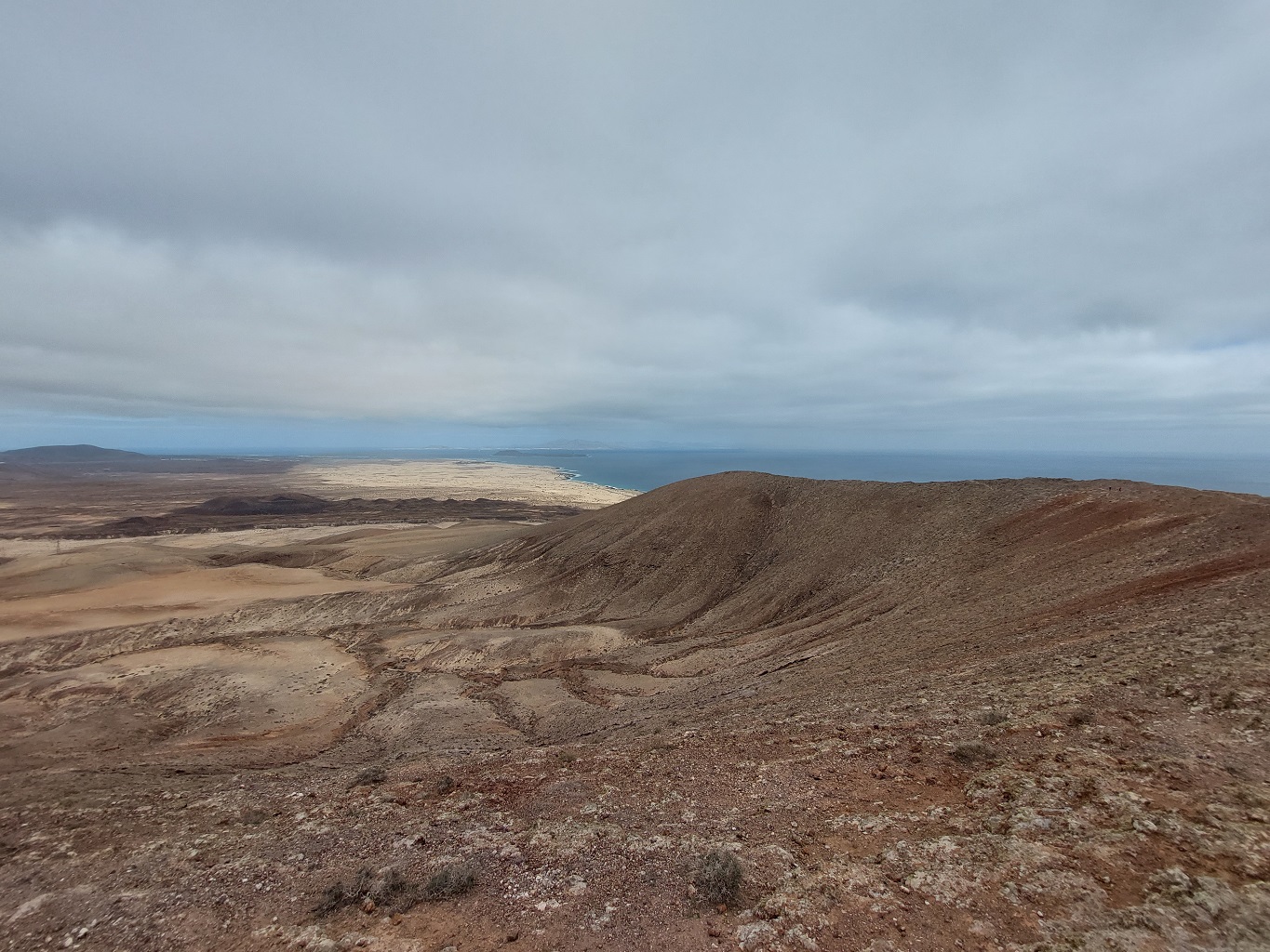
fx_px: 477
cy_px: 476
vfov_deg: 89.9
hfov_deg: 106.2
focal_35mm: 13
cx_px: 635
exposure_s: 1/2279
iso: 50
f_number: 2.2
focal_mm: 1.74
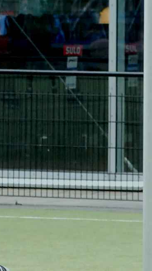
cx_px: 102
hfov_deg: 2.1
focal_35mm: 570
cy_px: -47
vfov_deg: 3.8
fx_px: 4088
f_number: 6.3
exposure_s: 1/1000
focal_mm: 86
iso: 1600
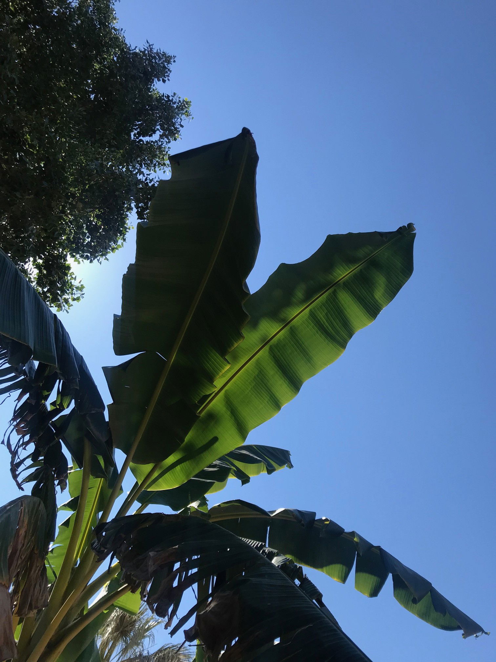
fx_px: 535
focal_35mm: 28
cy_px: 331
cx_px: 248
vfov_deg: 63.4
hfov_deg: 49.7
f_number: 1.8
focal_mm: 3.99
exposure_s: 1/1546
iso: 20
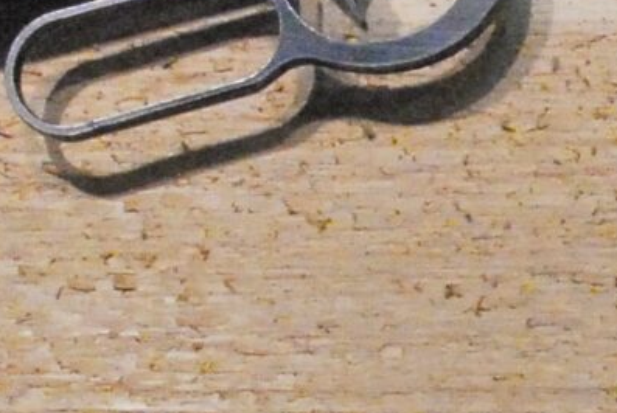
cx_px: 889
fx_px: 3488
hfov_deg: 9.8
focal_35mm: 203
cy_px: 65
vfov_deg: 6.8
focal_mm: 21
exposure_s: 1/160
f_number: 9
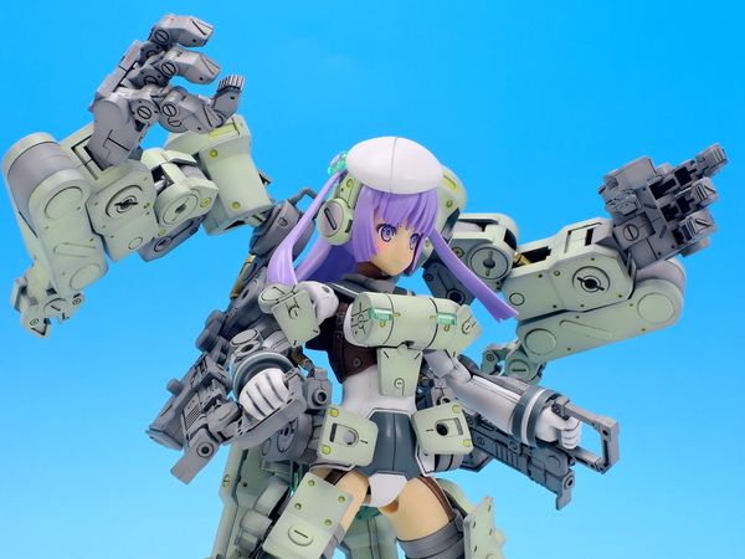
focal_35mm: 95
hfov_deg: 20.7
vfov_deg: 15.6
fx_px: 2045
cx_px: 372
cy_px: 280
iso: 80
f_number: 8
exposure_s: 1
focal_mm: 20.2
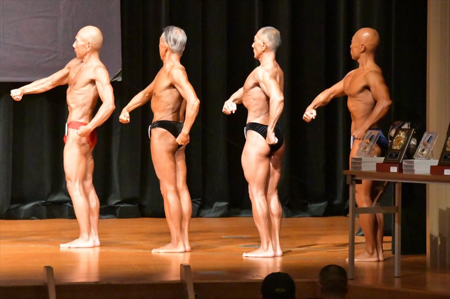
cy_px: 150
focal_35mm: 255
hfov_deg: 8.1
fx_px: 3186
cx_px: 225
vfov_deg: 5.4
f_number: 5.6
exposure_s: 1/400
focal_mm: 170
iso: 25600
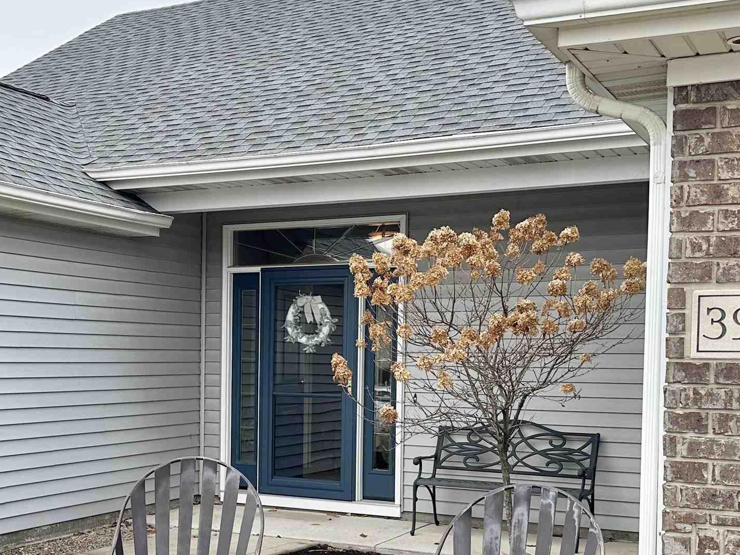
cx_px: 212
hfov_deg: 36.2
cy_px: 402
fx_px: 1111
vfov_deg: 27.7
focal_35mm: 52
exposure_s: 1/570
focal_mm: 6.86
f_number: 1.78
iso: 80
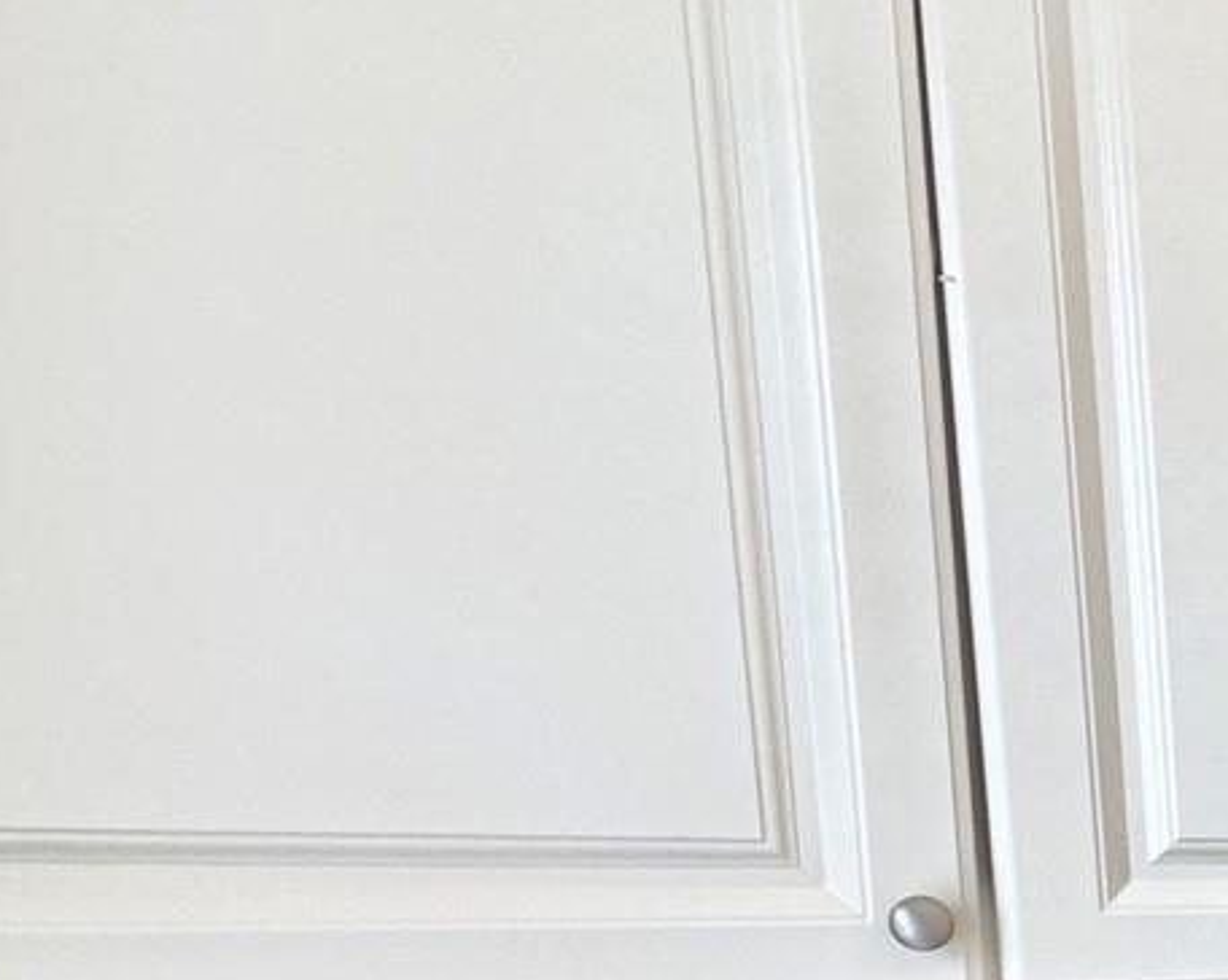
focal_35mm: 48
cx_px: 2111
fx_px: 1743
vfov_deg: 28.2
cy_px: 1112
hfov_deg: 23.6
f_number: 2.2
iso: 80
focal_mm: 2.22
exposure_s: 1/120
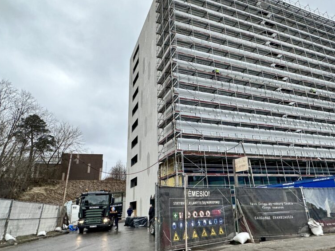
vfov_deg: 68.2
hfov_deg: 84.4
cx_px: 185
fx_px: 184
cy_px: 104
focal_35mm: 19
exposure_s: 1/801
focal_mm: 2.22
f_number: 2.2
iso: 50
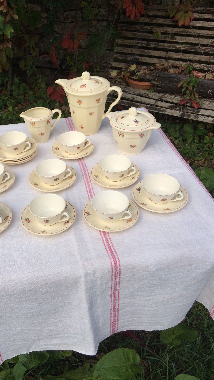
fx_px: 323
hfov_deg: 36.3
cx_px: 71
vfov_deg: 61.0
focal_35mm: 32
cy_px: 190
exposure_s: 1/1466
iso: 32
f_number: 2.2
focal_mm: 4.15
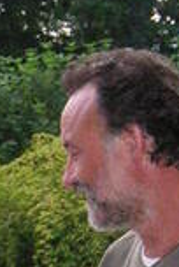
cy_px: 339
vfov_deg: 7.5
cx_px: 2
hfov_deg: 5.0
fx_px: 2027
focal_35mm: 273
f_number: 3.4
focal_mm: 8.4
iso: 160
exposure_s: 1/180
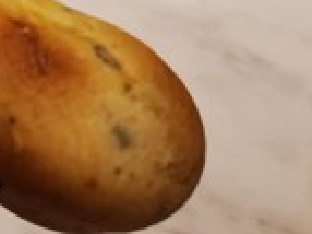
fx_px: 1225
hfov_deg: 11.6
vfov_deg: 10.0
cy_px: -258
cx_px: -467
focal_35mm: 136
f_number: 4
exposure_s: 1/60
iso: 160
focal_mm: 3.95
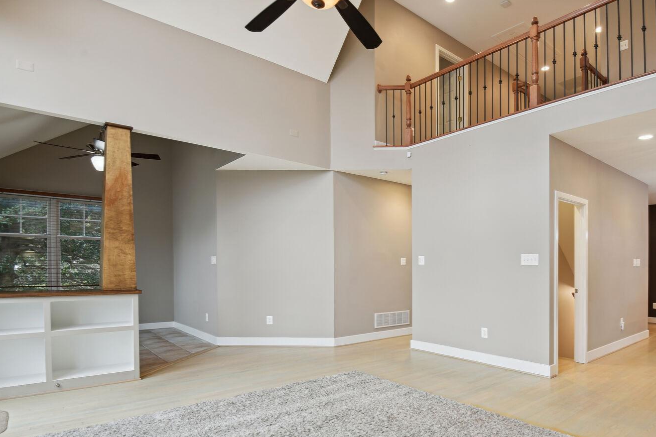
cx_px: 396
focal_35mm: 21
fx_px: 383
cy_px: 284
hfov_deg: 80.2
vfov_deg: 58.4
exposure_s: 1/8
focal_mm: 16
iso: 400
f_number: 8
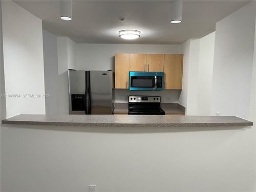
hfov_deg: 67.3
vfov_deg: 53.1
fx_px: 192
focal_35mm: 26
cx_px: 128
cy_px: 96
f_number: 1.6
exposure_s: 1/60
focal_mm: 4.2
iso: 80
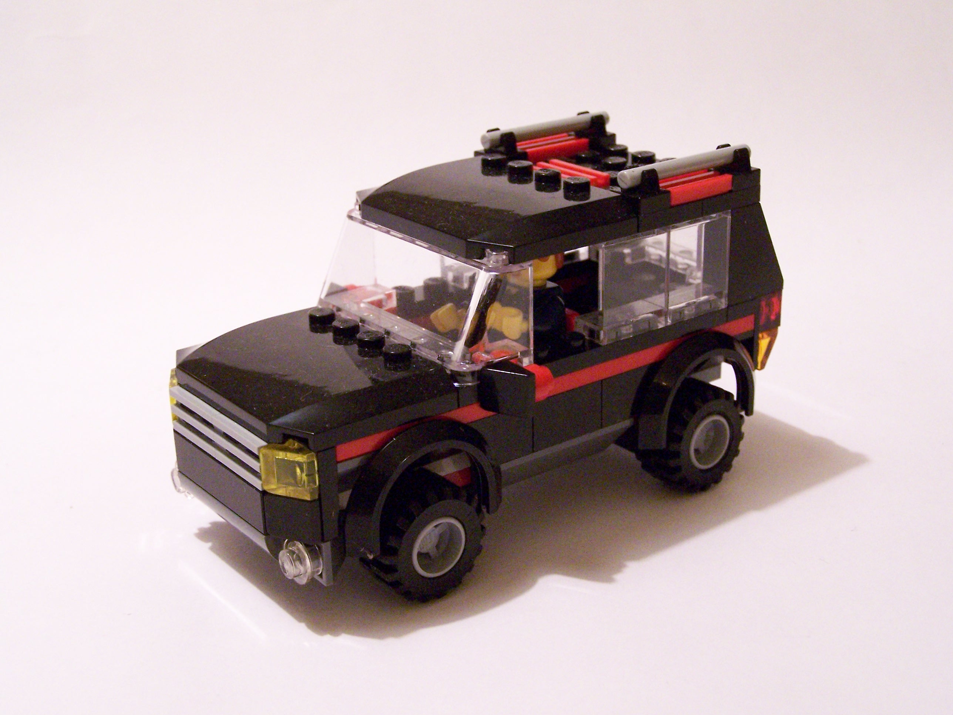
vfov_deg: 26.1
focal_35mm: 56
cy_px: 358
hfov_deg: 34.3
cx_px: 476
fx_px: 1542
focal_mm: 9.3
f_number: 3.1
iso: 400
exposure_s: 1/10
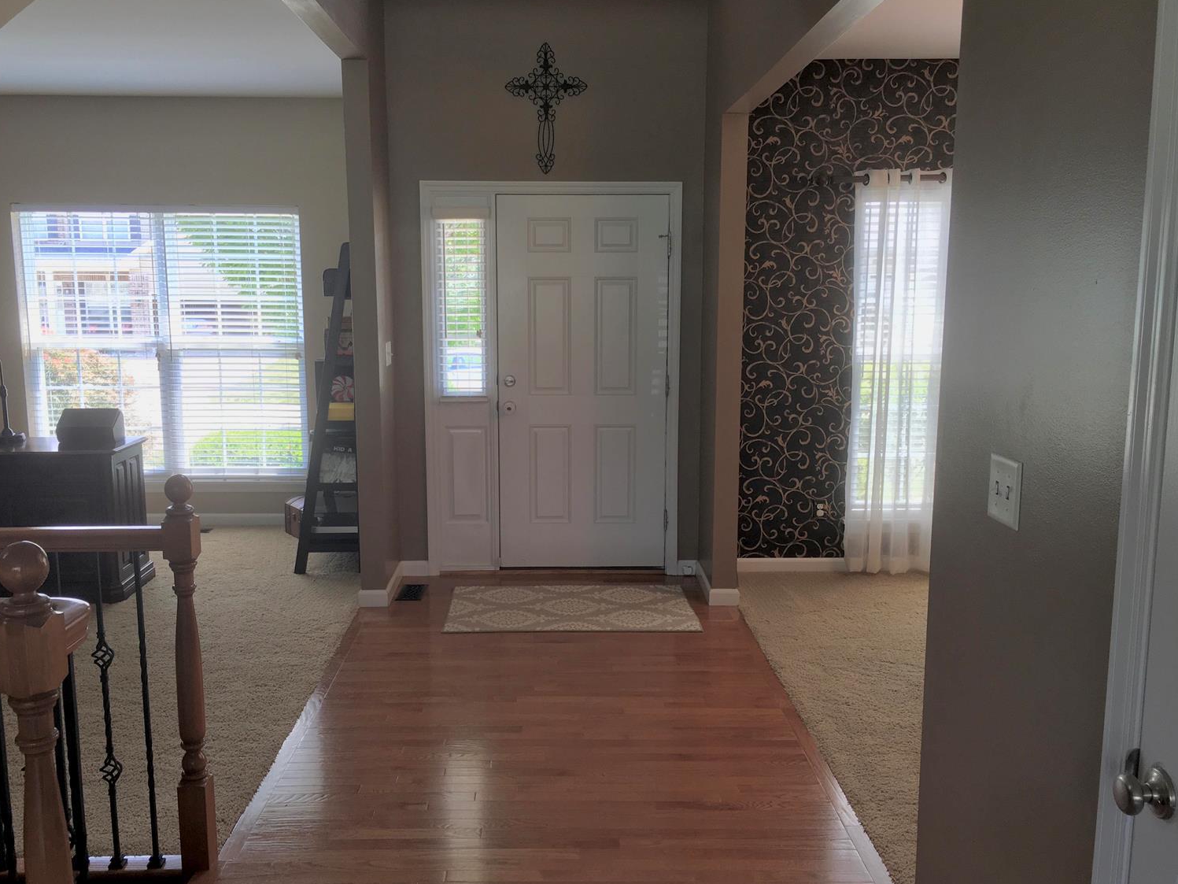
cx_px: 581
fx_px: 1055
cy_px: 467
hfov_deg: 58.3
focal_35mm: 31
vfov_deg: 45.4
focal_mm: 4.15
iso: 32
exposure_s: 1/40
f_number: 2.2
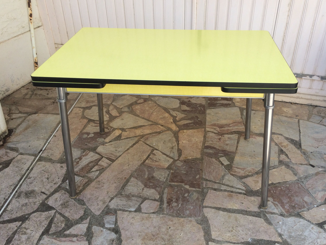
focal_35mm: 32
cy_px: 126
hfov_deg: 56.7
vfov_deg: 44.2
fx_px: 301
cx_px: 177
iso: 32
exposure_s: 1/622
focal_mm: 4.15
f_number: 2.2
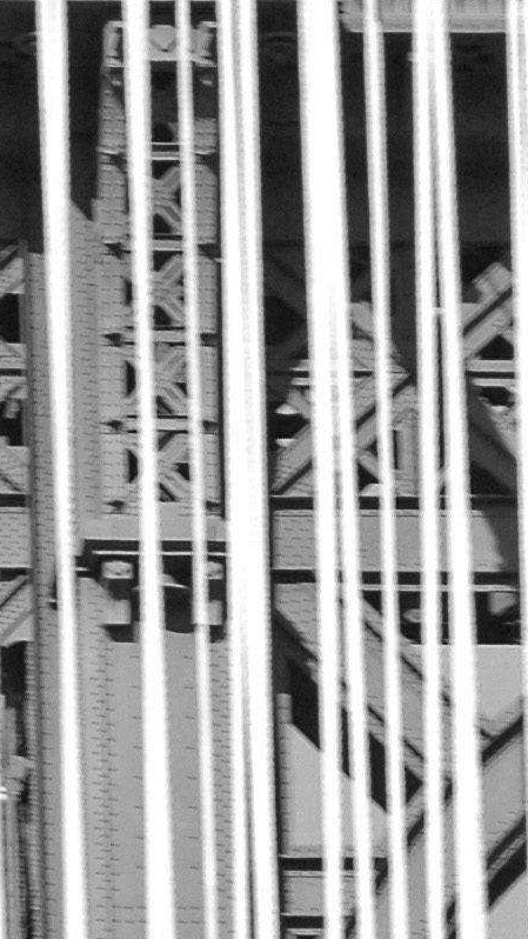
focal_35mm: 1036
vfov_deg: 2.1
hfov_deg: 1.2
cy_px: 930
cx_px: -6
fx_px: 25780
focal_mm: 175
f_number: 14
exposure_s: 1/125
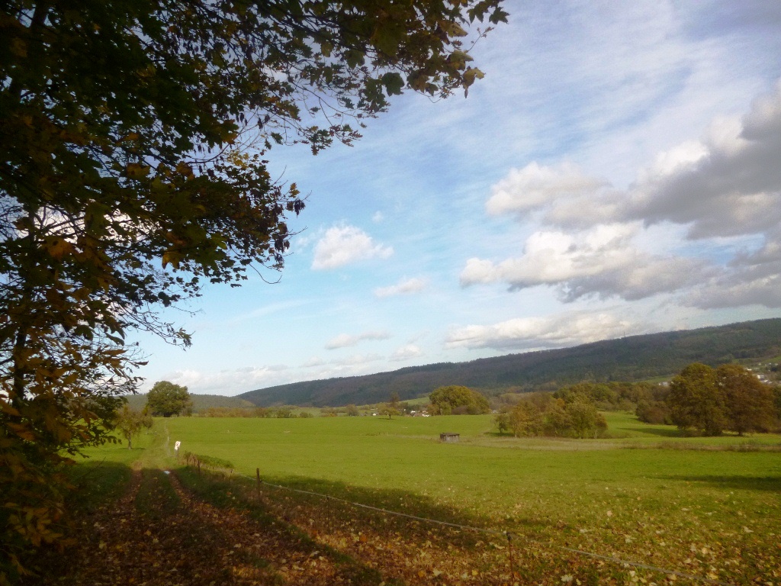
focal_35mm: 28
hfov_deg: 63.4
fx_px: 632
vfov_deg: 49.7
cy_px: 293
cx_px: 390
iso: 250
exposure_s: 1/250
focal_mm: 5
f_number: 9
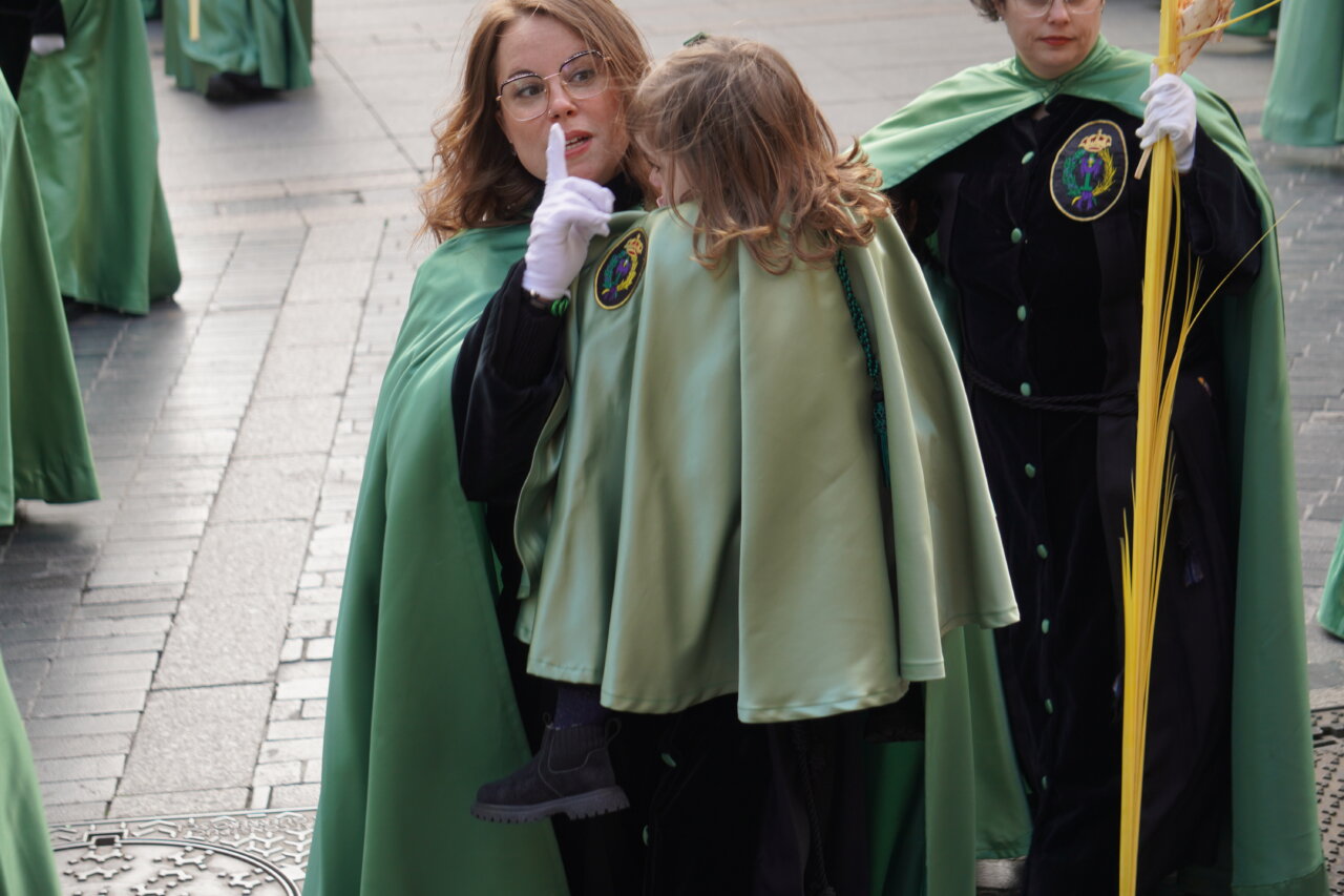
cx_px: 672
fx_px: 3079
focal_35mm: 82
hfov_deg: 24.6
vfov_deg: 16.5
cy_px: 448
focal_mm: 55
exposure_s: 1/160
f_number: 4.5
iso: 160
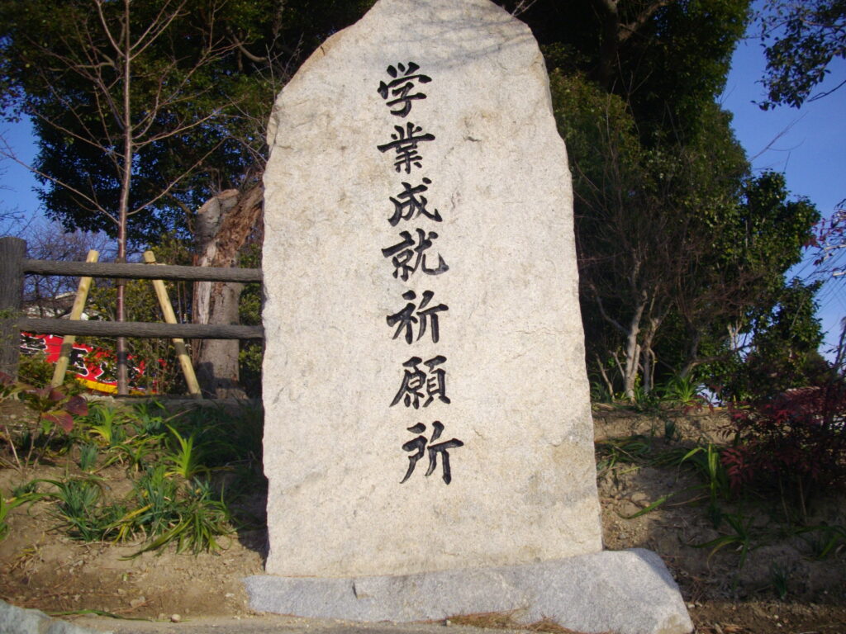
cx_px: 423
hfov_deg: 50.1
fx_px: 904
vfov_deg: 38.7
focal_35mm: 37
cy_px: 317
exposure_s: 1/320
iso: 100
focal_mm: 6.2
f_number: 5.6
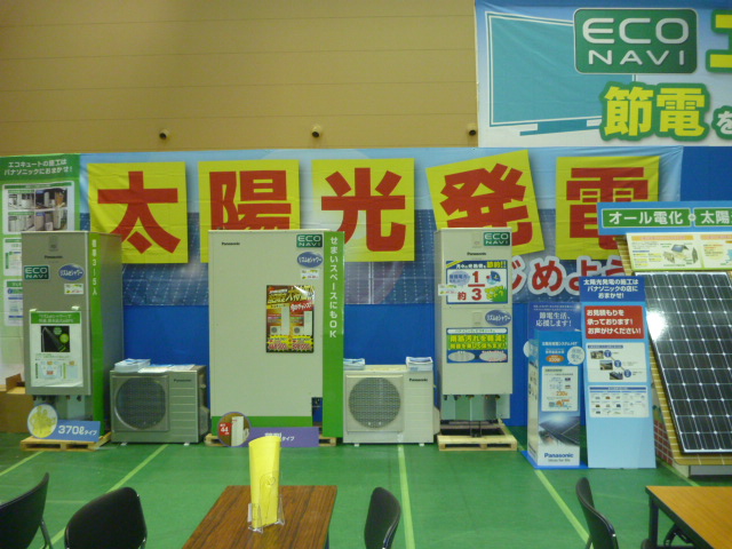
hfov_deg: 63.4
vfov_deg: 49.7
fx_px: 592
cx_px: 366
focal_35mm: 28
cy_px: 274
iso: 320
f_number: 3.3
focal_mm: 4.9
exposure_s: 1/30
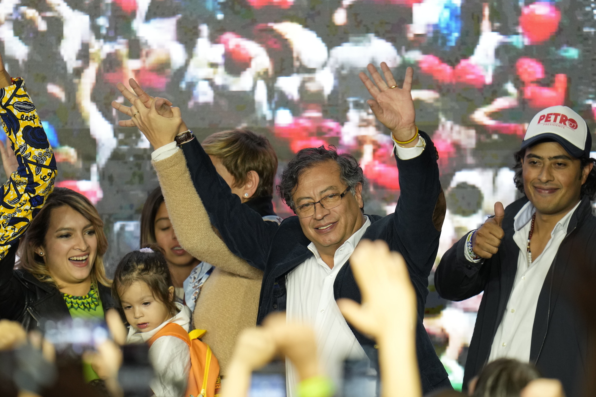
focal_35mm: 598
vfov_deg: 2.3
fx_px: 9899
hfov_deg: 3.4
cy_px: 266
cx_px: 342
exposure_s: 1/250
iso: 1250
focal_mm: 400
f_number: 2.8
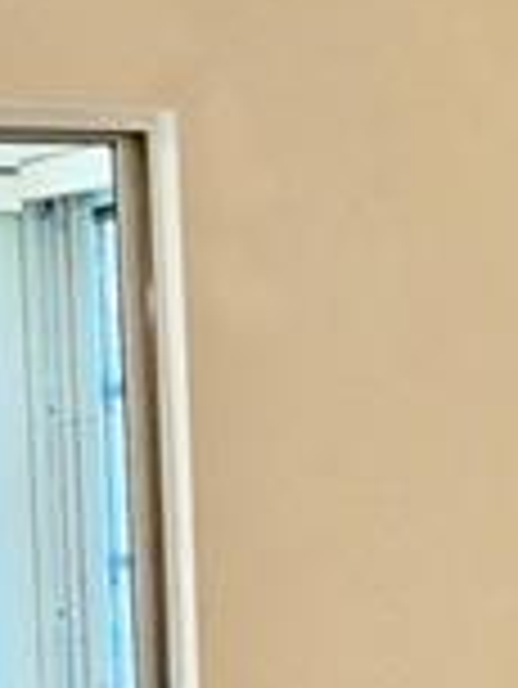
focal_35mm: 188
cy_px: 944
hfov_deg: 7.8
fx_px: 3746
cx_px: 635
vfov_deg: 10.3
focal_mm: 6.76
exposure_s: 1/60
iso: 125
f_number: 1.78
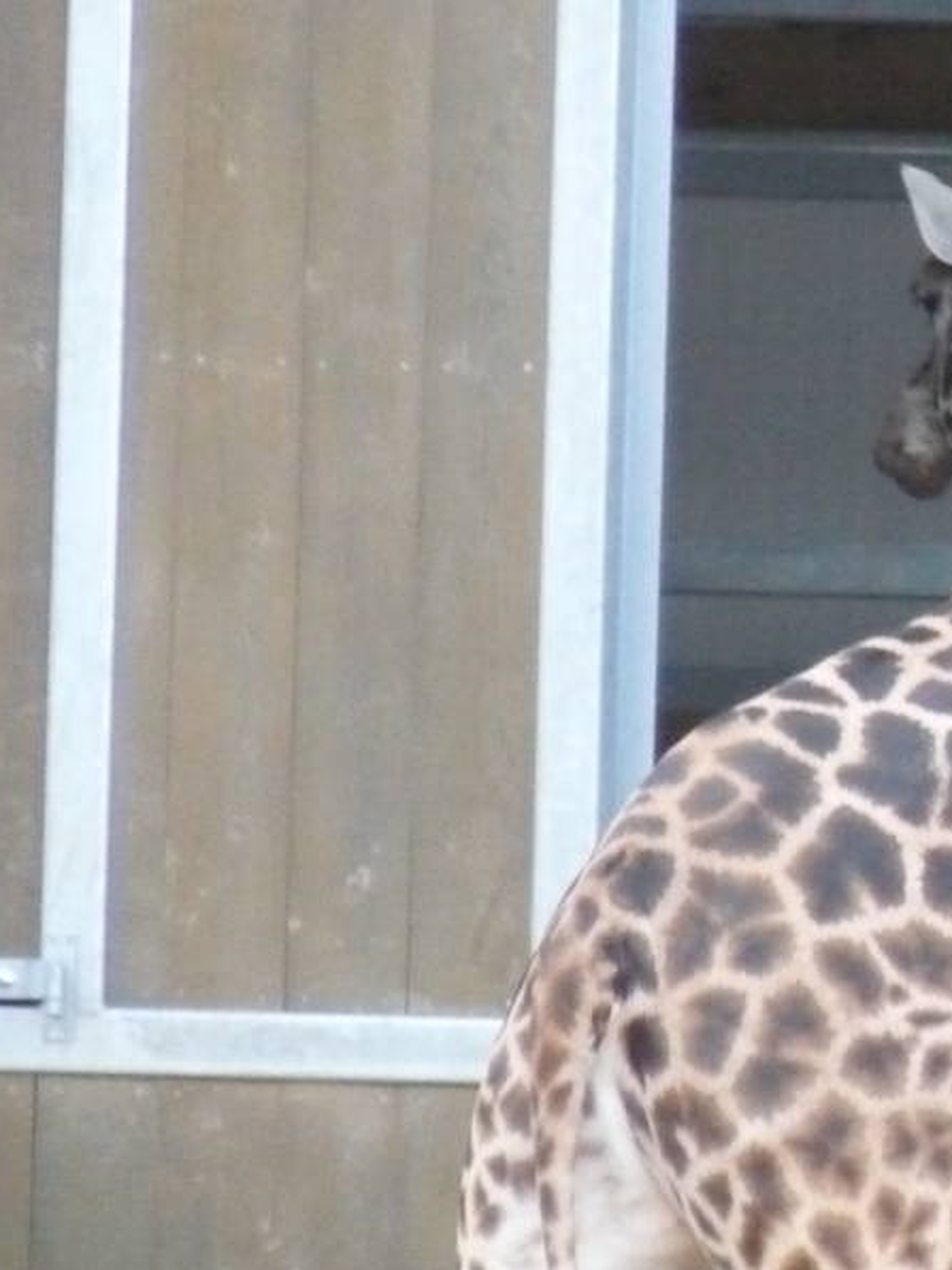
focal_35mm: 1226
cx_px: 1648
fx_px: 44956
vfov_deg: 1.6
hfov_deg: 1.2
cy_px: 801
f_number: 4
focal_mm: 81.2
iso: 800
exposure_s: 1/320
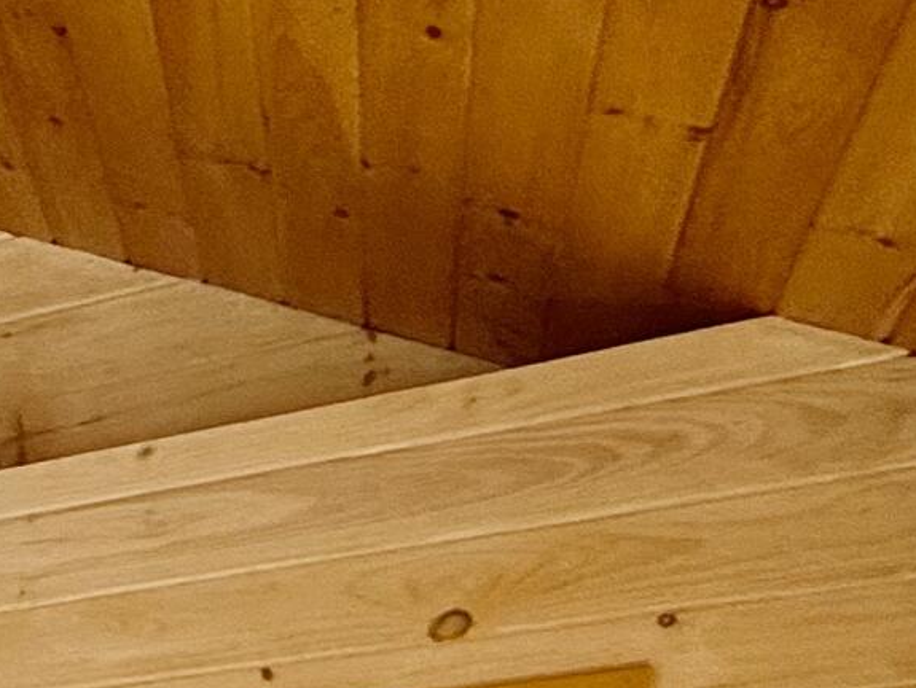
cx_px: -754
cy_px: 1550
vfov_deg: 14.7
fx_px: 1933
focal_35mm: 73
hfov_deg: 19.5
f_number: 2.2
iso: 100
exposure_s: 1/120
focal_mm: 2.22
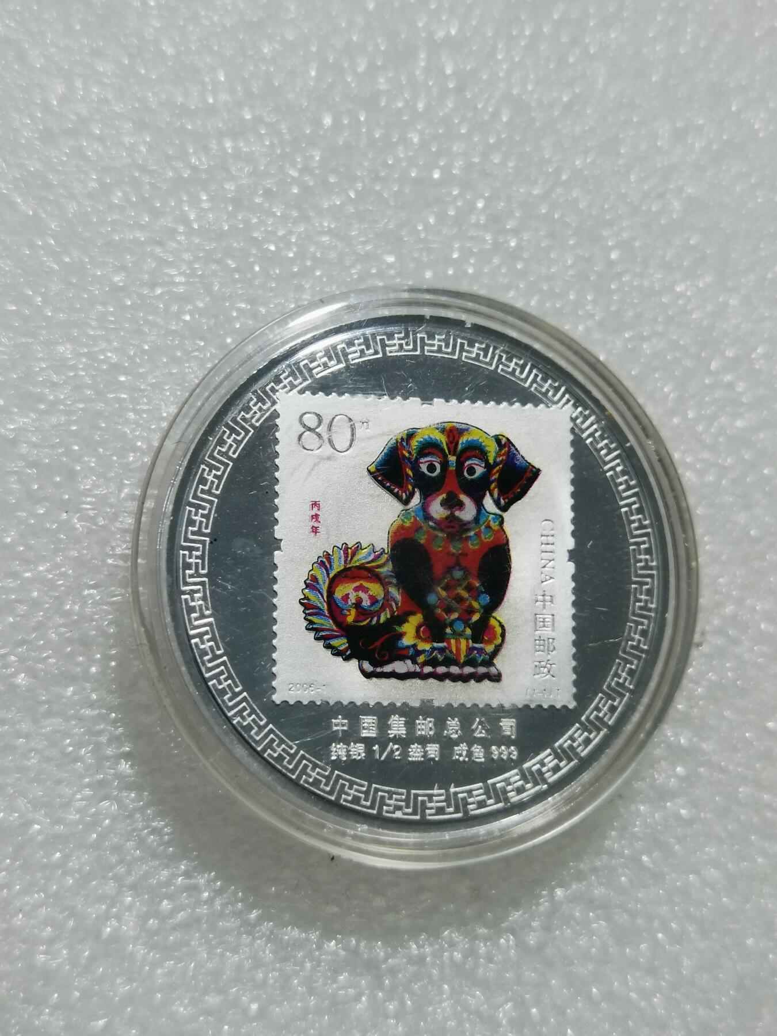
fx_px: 1646
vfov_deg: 34.9
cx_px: 388
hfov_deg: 26.6
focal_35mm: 55
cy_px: 518
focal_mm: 6.67
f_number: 1.9
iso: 64
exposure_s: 1/100
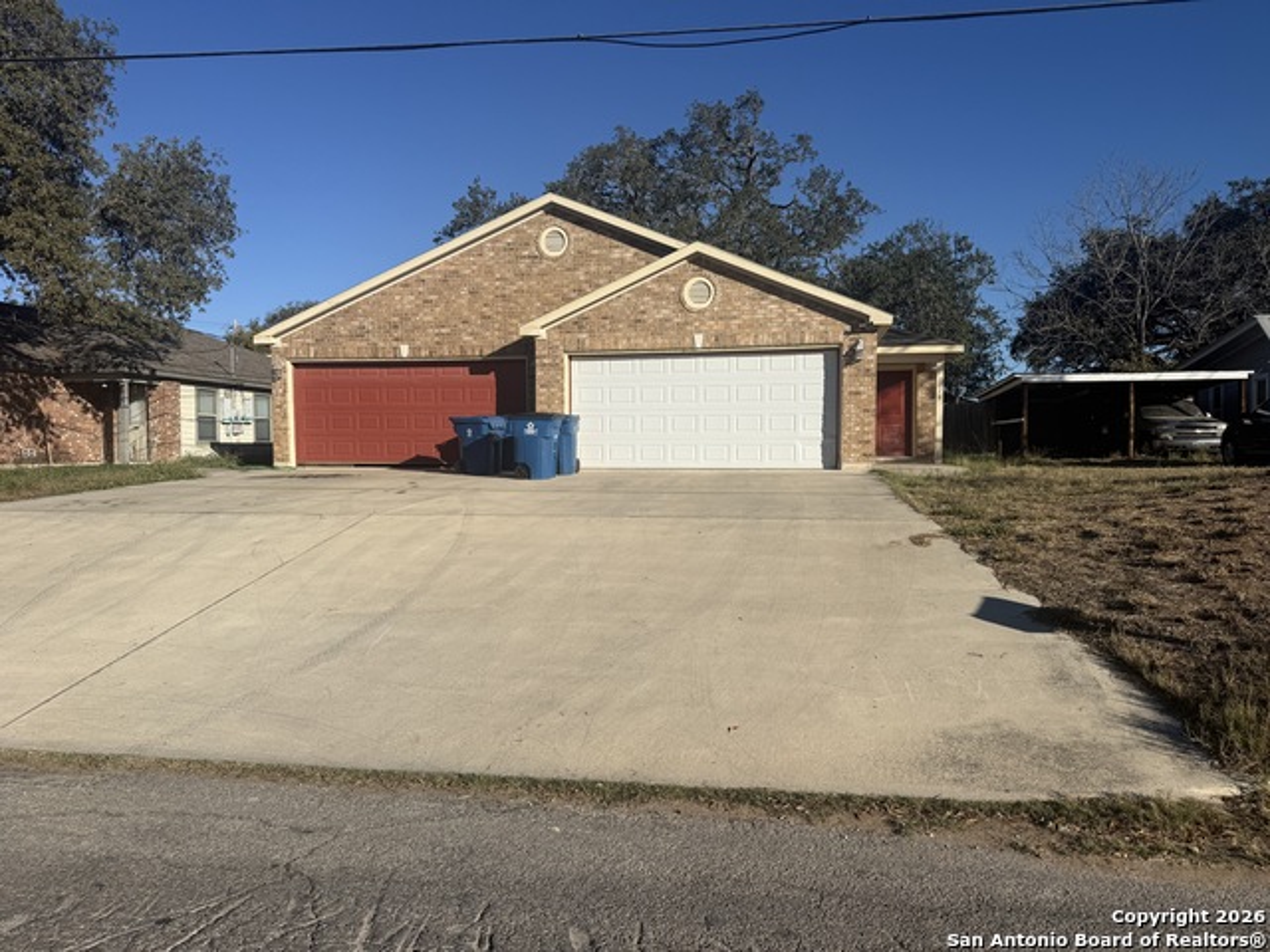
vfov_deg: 56.8
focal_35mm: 24
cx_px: 635
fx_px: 881
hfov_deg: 71.6
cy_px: 476
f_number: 1.78
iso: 80
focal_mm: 6.76
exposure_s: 1/7353
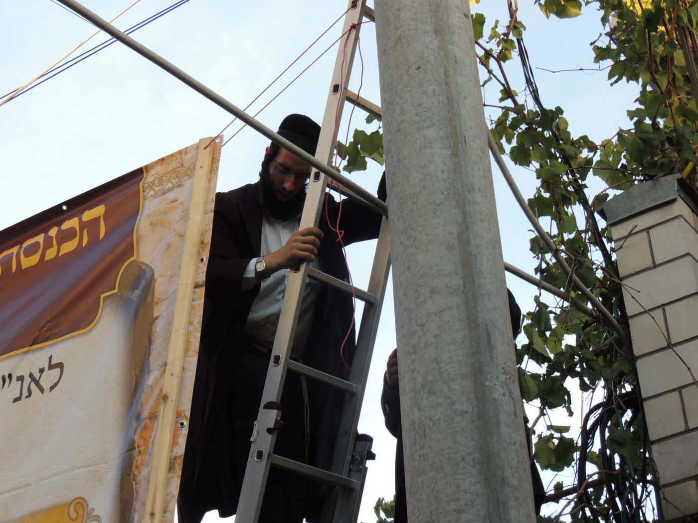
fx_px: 1512
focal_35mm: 75
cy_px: 262
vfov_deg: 19.6
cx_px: 349
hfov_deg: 26.0
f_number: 6.2
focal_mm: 13.3
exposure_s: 1/60
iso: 125
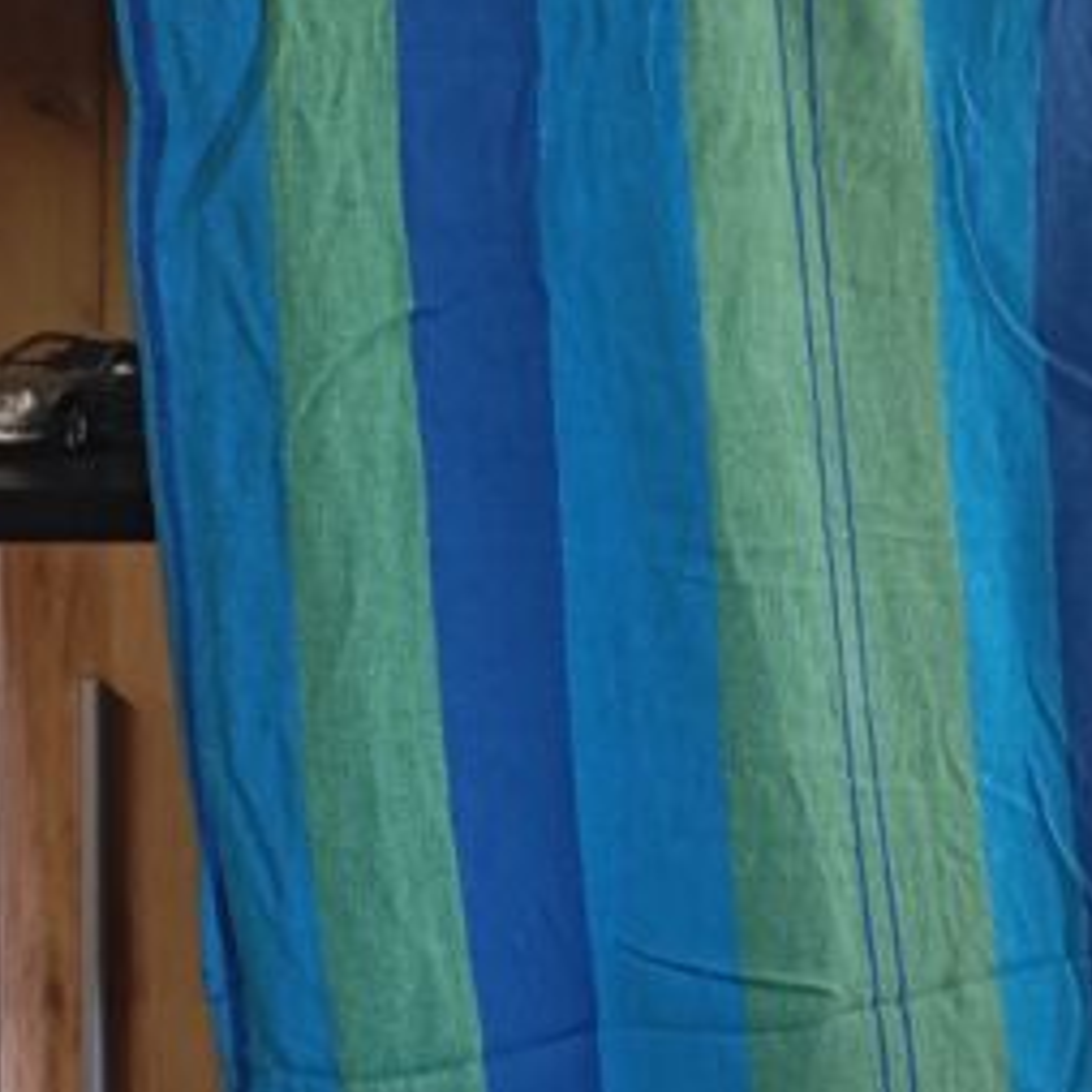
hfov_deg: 17.3
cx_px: 793
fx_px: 3569
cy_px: 709
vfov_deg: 17.4
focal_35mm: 100
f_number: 1.8
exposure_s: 1/50
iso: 993
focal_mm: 4.22
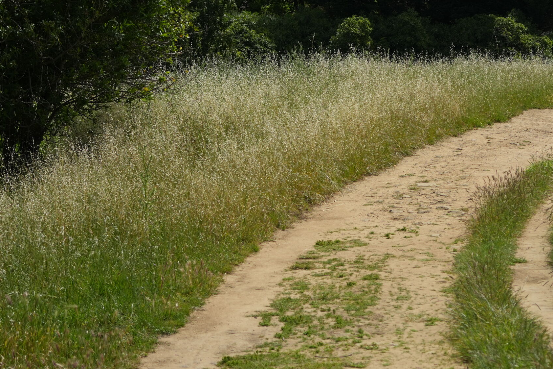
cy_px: 28
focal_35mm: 136
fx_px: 2089
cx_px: 460
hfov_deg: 15.0
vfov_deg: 10.0
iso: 250
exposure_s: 1/2000
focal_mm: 53
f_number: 4.5
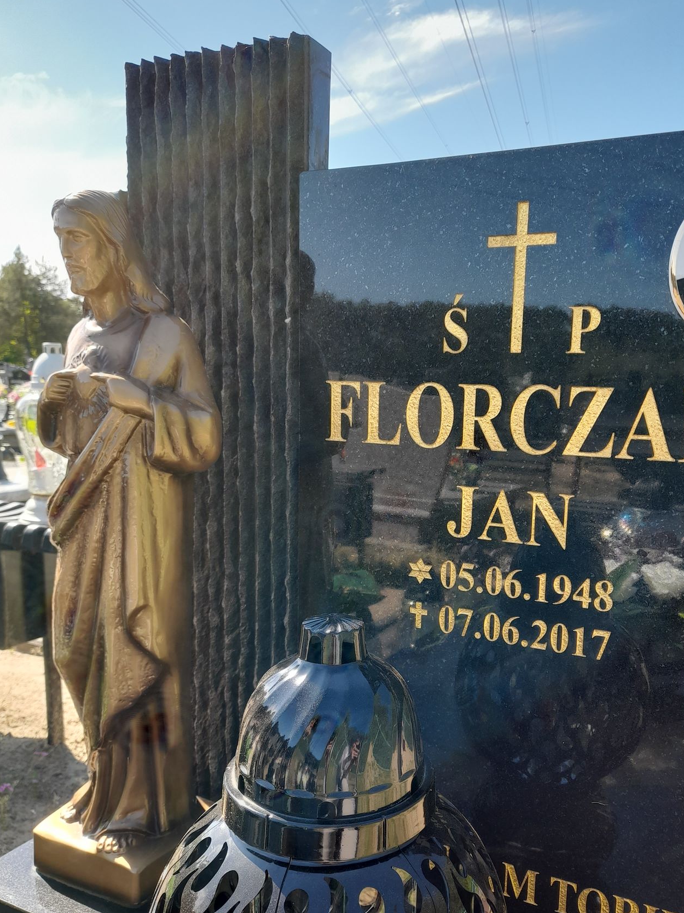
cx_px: 409
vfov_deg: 59.7
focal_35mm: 30
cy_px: 524
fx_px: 790
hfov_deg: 46.5
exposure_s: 1/114
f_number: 2
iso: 20
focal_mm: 4.6
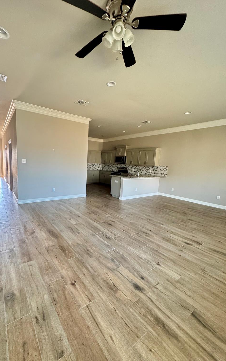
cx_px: 93
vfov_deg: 101.5
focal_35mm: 15
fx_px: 148
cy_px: 182
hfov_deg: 74.2
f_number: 2.2
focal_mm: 2.22
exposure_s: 1/60
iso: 500
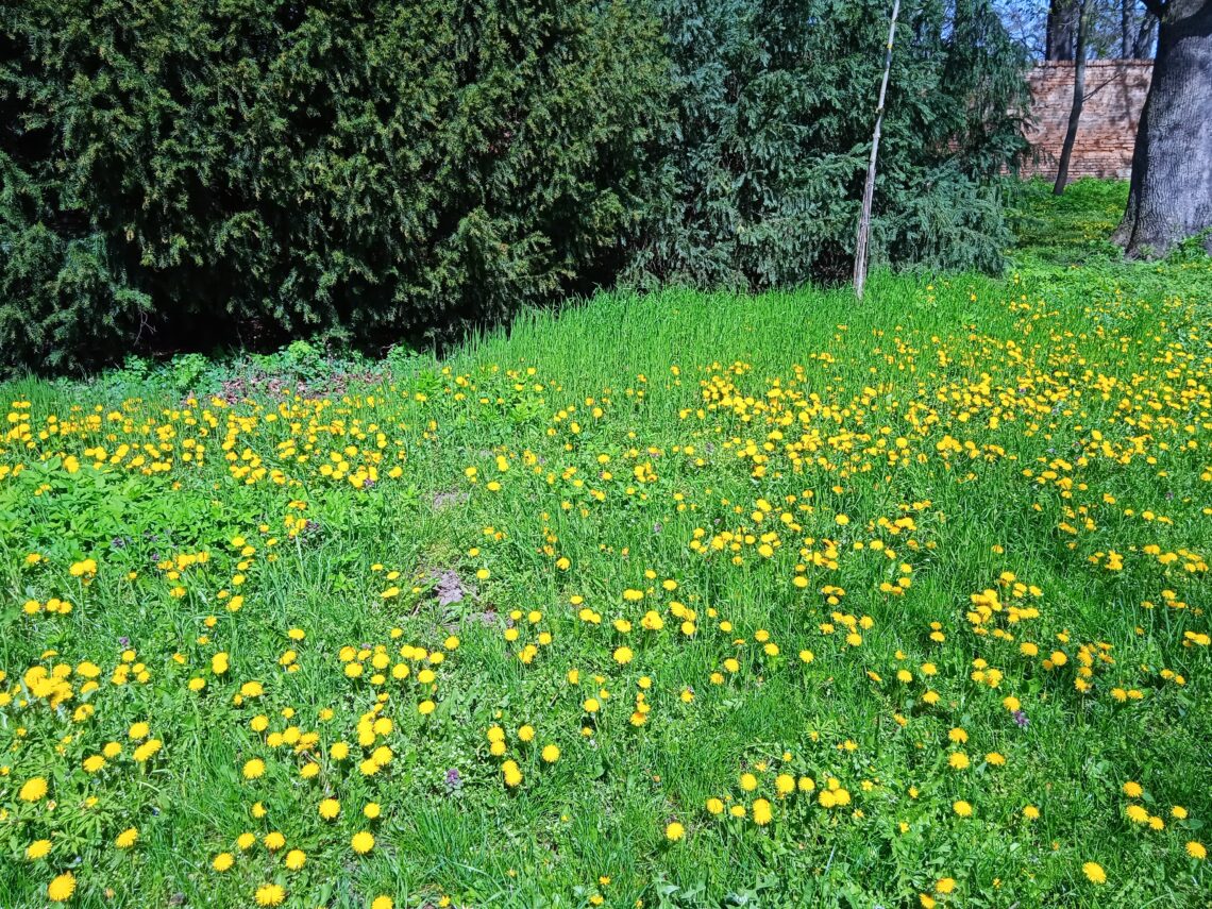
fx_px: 980
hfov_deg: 63.4
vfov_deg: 49.7
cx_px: 606
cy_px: 454
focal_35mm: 28
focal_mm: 3.43
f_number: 2.2
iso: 115
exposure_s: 1/680
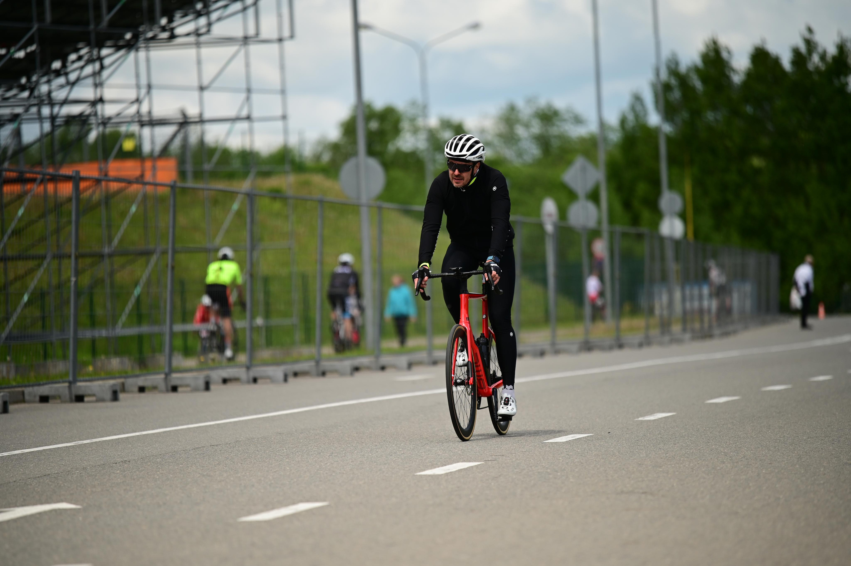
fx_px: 4725
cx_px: 426
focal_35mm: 200
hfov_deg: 10.3
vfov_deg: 6.9
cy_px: 283
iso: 160
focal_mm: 200
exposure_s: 1/2000
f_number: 2.8
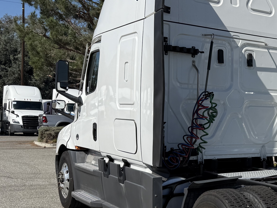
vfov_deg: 24.7
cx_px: 316
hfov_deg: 29.1
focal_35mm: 59
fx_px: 472
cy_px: 130
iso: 80
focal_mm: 6.76
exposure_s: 1/8130
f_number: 1.78
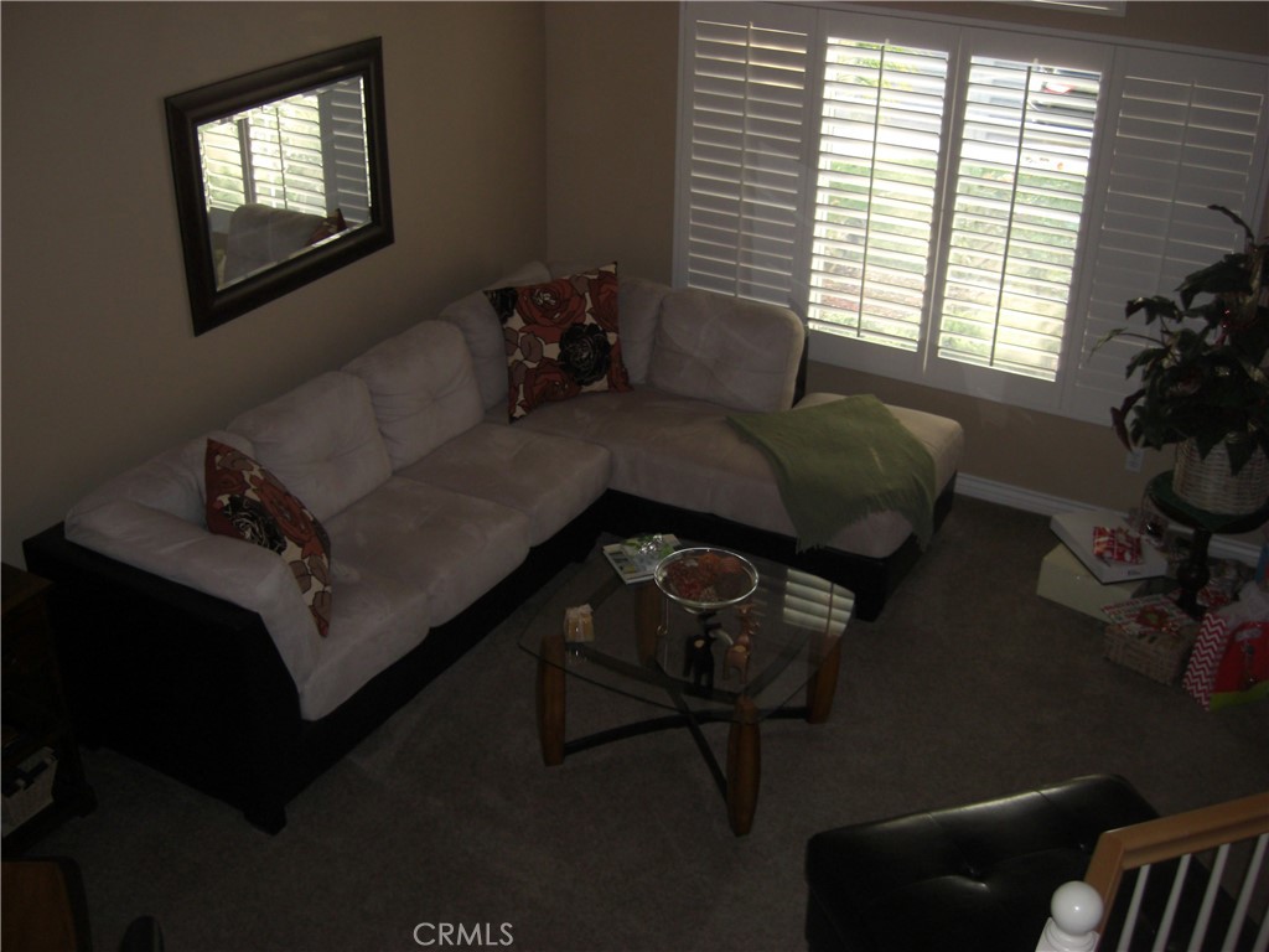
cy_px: 476
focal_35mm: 38
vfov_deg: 37.7
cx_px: 634
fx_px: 1393
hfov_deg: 49.0
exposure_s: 1/60
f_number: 2.8
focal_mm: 7.9
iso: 200
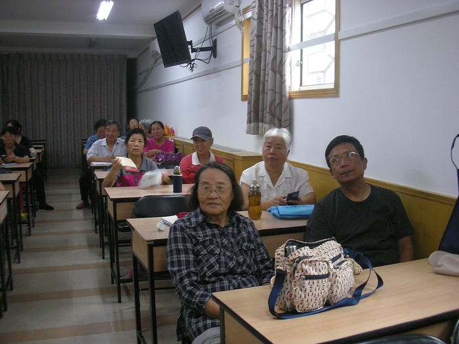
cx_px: 230
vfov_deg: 40.7
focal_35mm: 35
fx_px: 464
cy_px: 172
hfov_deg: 52.6
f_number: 2.8
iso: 200
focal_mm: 5.8
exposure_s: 1/15.4
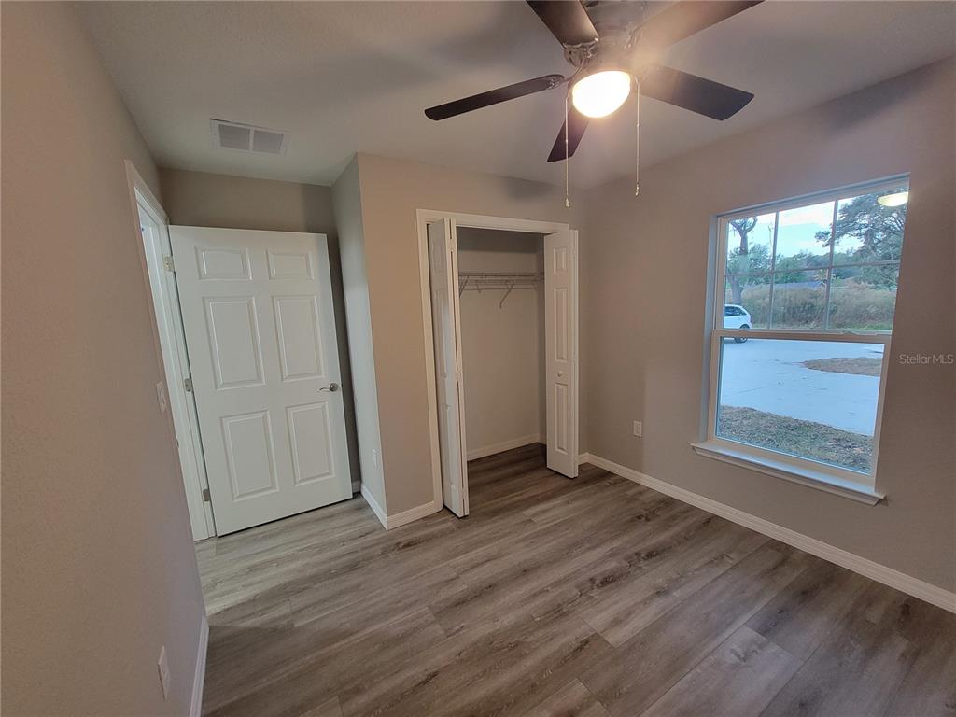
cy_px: 358
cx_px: 478
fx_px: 359
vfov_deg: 89.9
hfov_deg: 106.2
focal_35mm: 13
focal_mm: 2.2
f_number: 2.2
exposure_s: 1/30
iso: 320
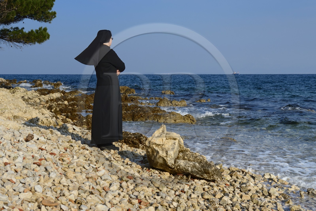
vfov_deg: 28.1
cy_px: 106
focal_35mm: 48
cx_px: 158
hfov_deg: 41.1
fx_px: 421
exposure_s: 1/320
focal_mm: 48
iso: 200
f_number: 11
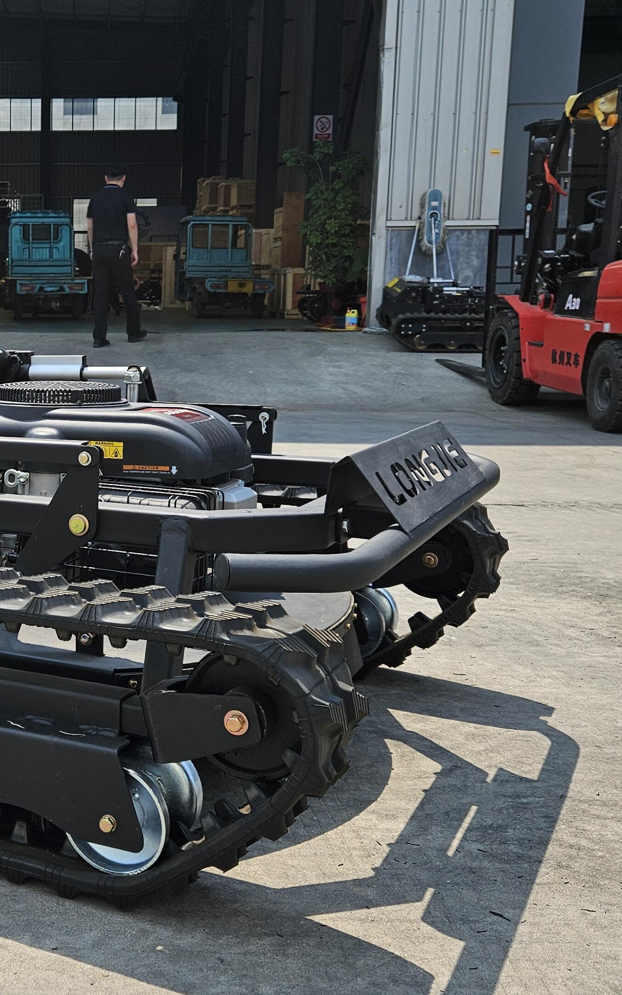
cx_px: 6
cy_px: 476
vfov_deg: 44.4
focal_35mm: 45
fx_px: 1221
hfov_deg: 27.1
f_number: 1.8
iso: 32
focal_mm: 5.4
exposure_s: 1/1410
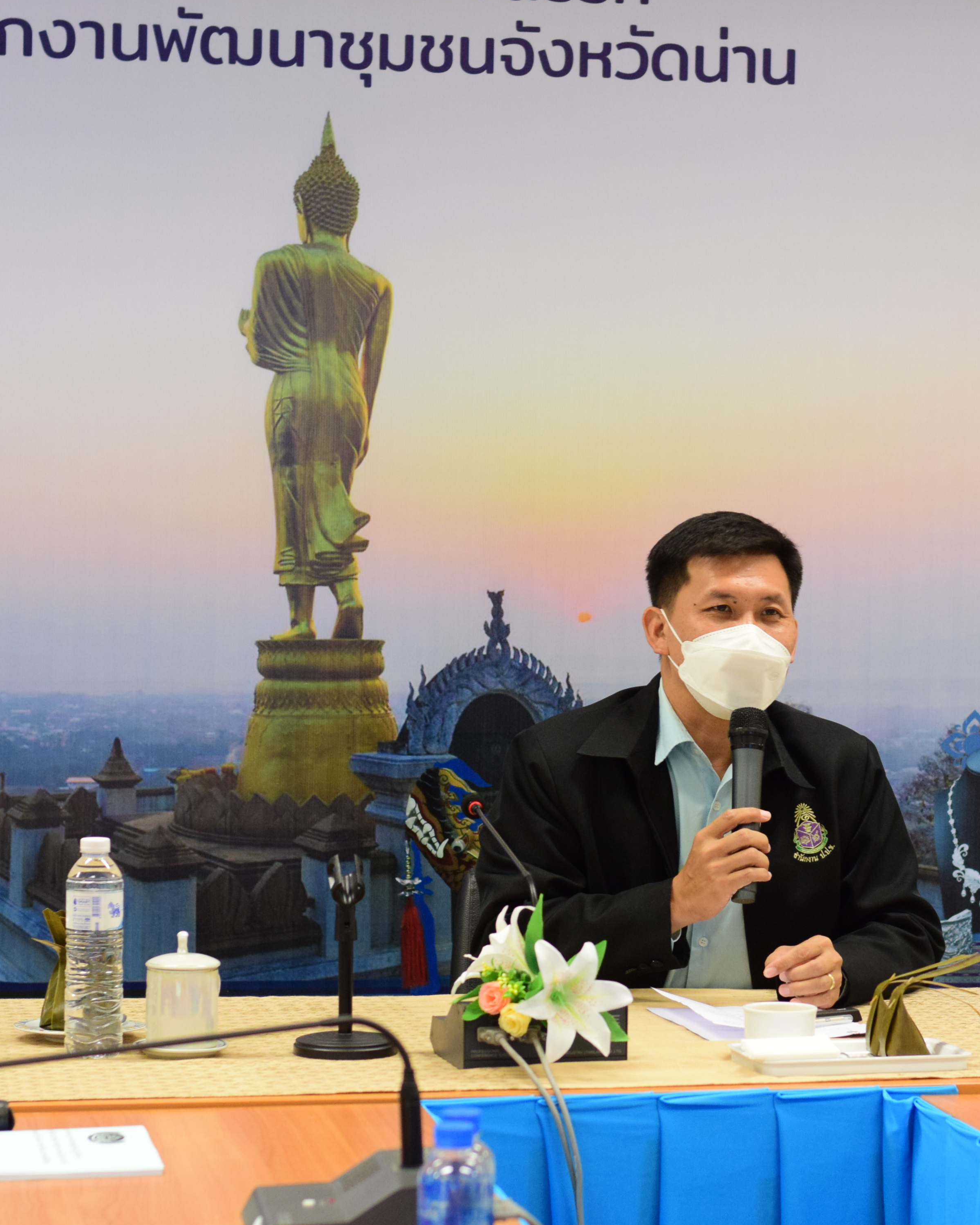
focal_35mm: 106
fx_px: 3843
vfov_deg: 18.1
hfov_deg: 14.5
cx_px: 738
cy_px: 612
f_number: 3.5
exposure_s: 1/160
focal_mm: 50
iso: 1250
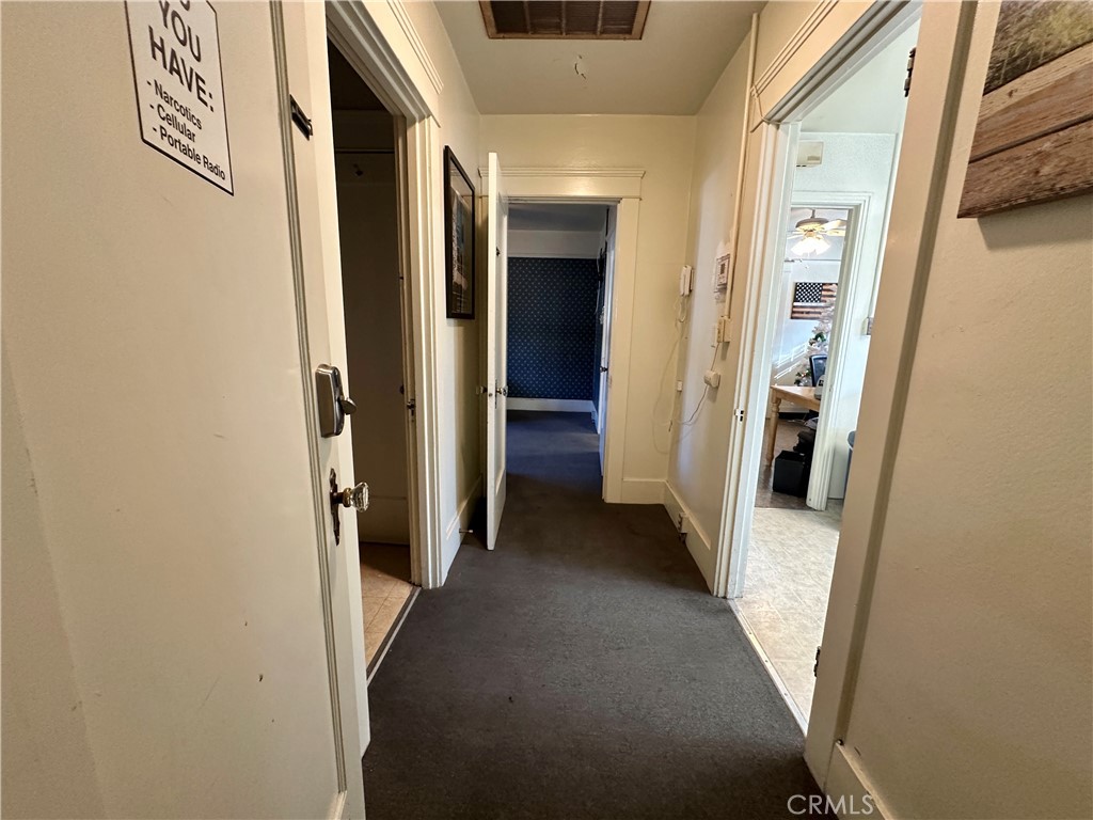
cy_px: 410
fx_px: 442
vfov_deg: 85.7
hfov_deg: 102.1
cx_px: 546
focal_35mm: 14
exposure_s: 1/60
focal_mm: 2.22
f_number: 2.2
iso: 320
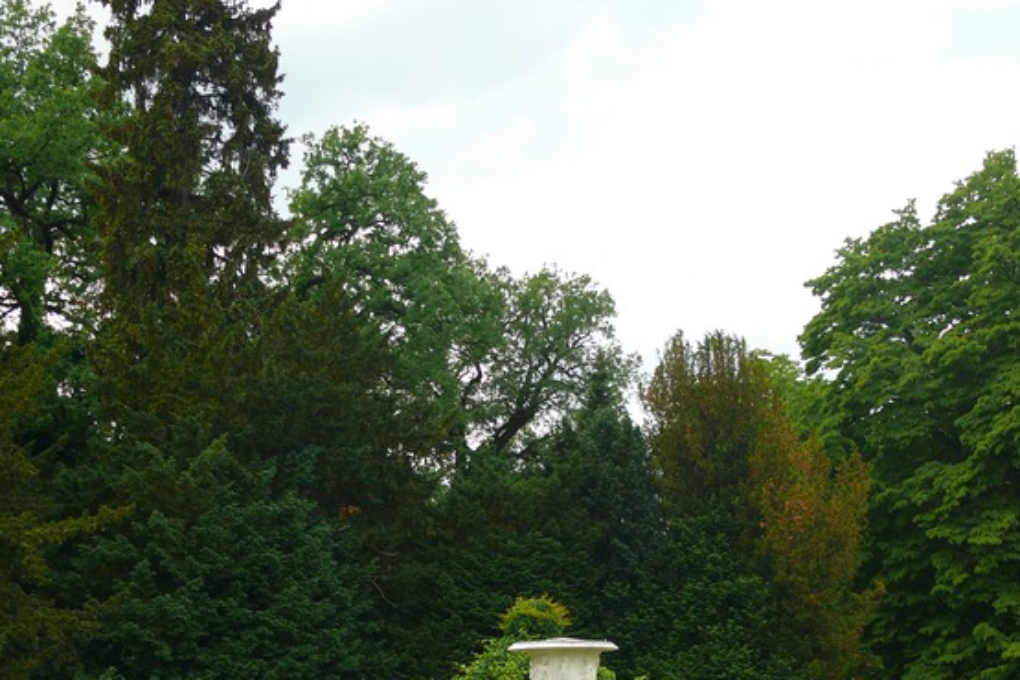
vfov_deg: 18.2
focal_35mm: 73
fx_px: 2068
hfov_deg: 27.7
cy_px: 674
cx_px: 511
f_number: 3.2
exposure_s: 1/125
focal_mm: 11.1
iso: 100
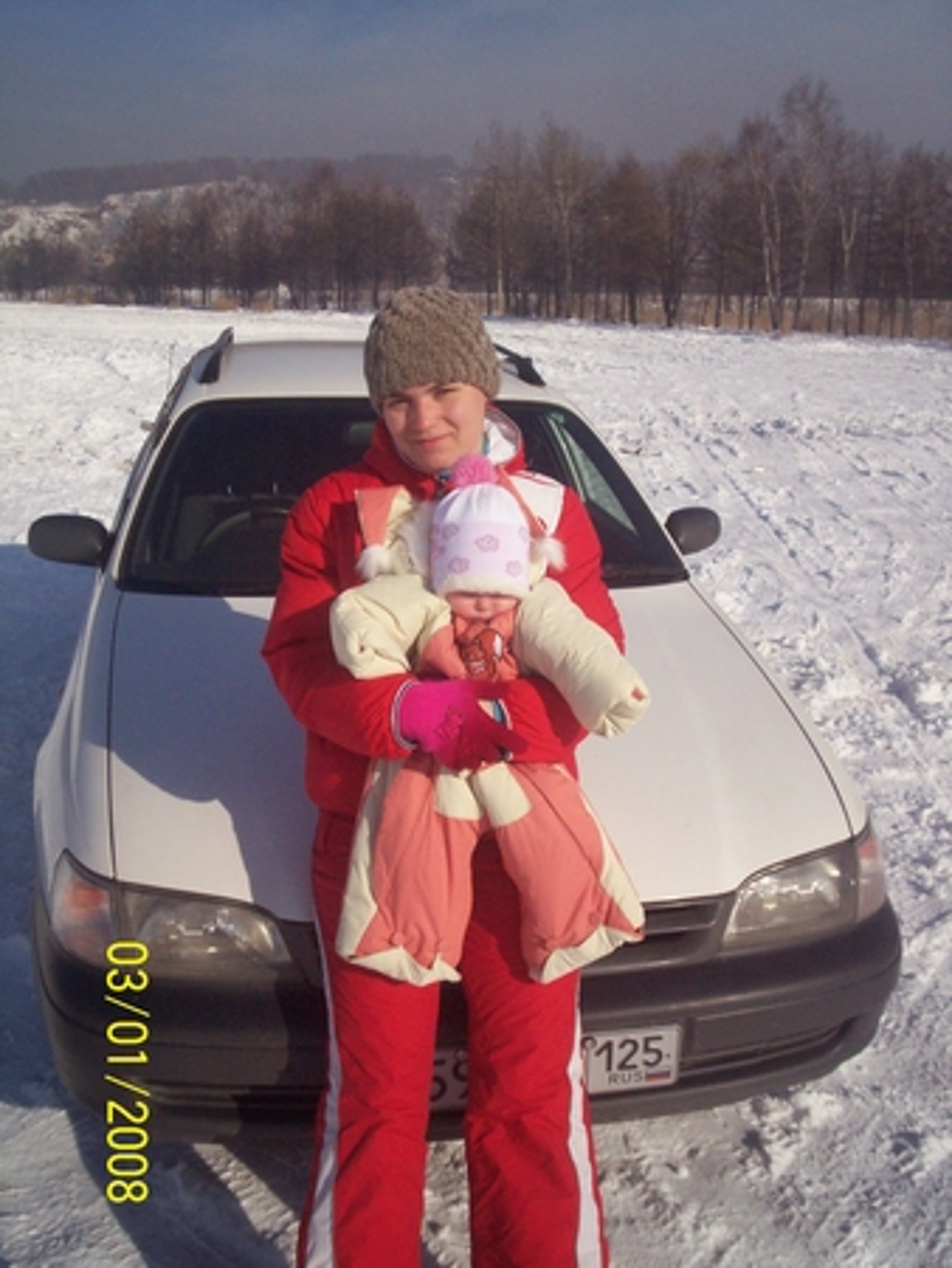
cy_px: 634
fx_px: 1319
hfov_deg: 39.7
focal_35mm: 36
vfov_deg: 51.3
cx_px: 476
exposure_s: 1/1422
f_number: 4.5
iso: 100
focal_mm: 5.9
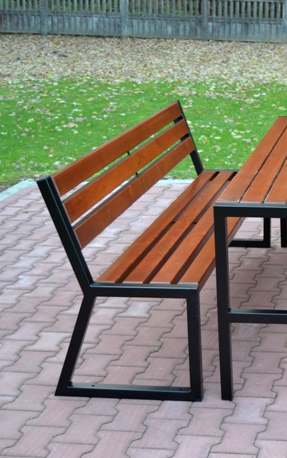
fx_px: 812
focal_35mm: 65
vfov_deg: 31.5
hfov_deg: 19.1
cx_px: 330
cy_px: 229
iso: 400
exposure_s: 1/60
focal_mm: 28
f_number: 4
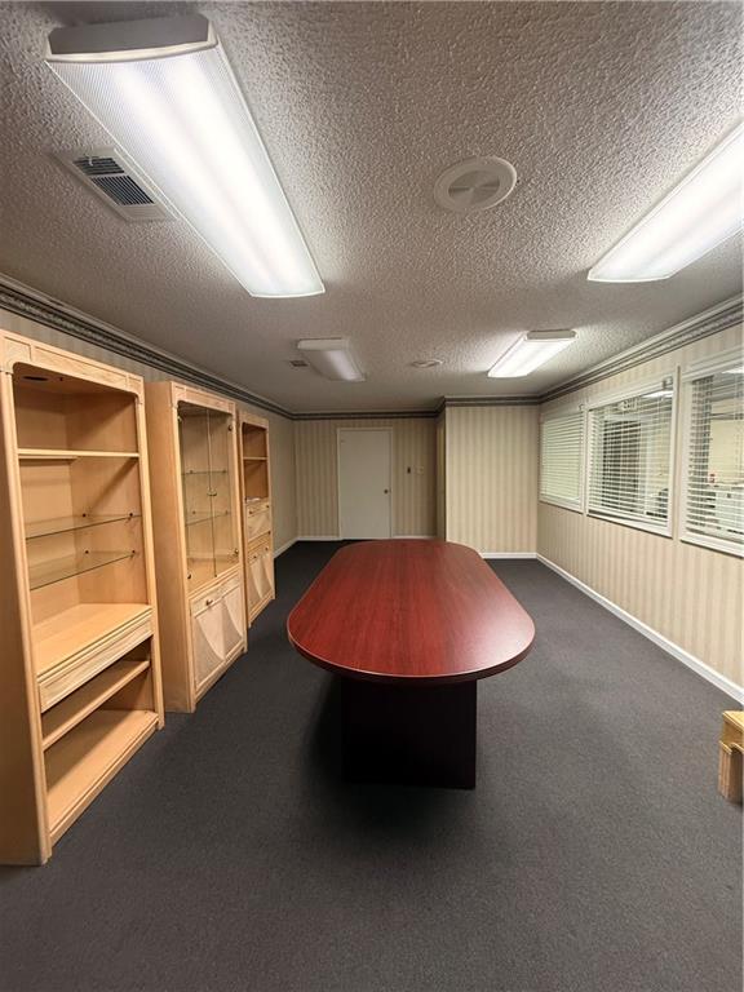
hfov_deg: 85.7
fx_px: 401
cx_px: 372
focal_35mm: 14
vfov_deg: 102.1
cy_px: 496
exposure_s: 1/60
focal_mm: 2.22
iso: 250
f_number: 2.2
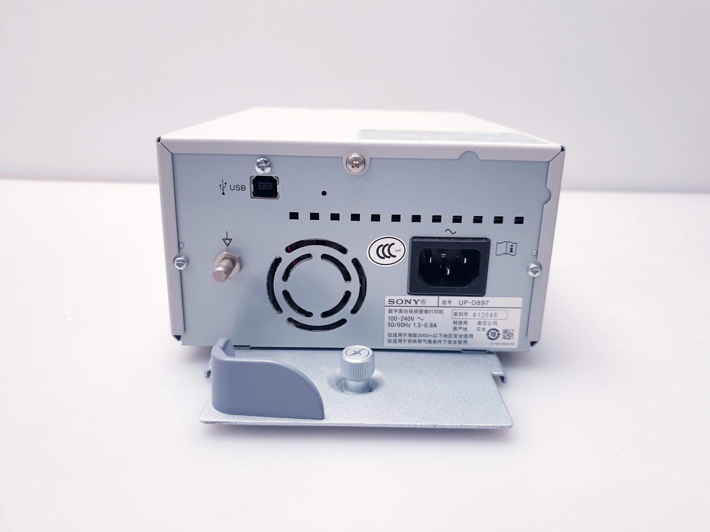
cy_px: 266
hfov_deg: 67.3
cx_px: 355
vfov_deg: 53.1
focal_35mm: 26
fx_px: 533
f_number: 1.5
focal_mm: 4.3
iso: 80
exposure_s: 1/100
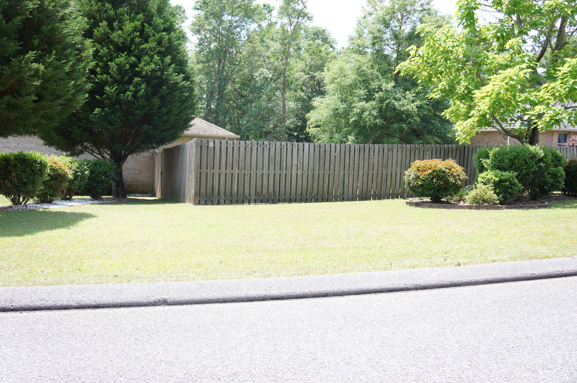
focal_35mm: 33
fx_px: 528
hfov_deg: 57.3
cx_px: 288
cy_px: 192
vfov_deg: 39.9
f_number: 4
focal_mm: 22
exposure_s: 1/250
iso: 100
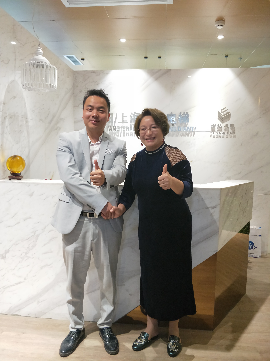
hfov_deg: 54.9
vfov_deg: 69.4
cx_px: 135
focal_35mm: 25
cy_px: 180
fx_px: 260
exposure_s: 1/33
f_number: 1.7
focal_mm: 4.27
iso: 471
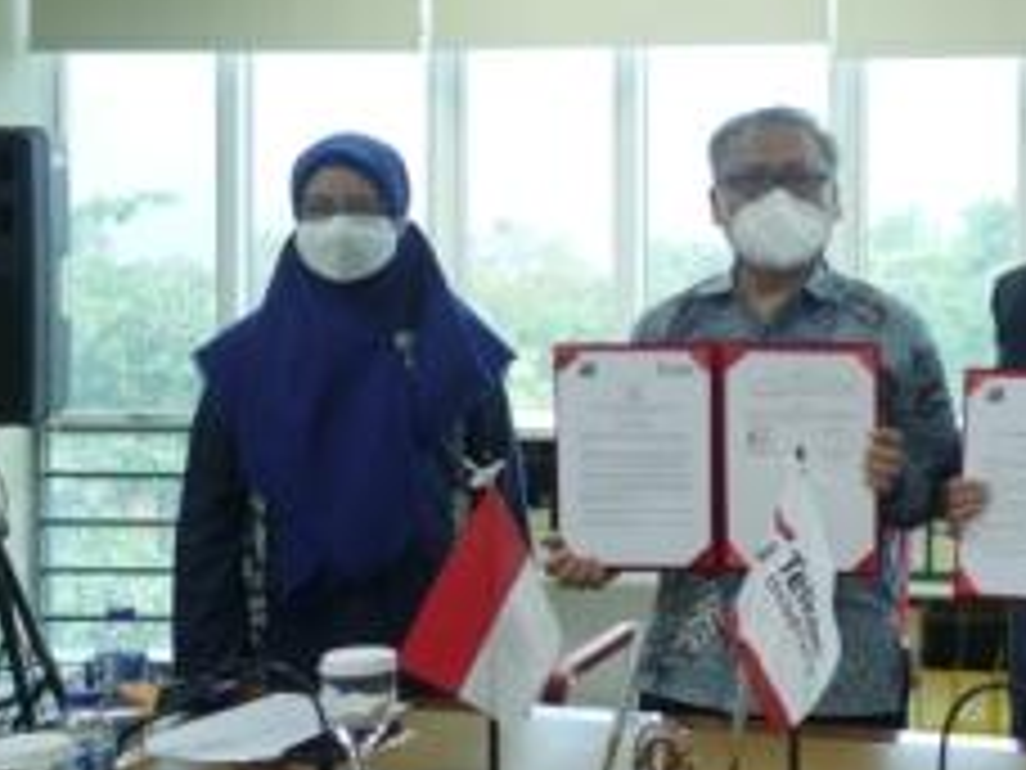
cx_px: 981
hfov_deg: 30.8
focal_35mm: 59
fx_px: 1749
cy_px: 288
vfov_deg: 24.7
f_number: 1.8
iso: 800
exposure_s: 1/100
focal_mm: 15
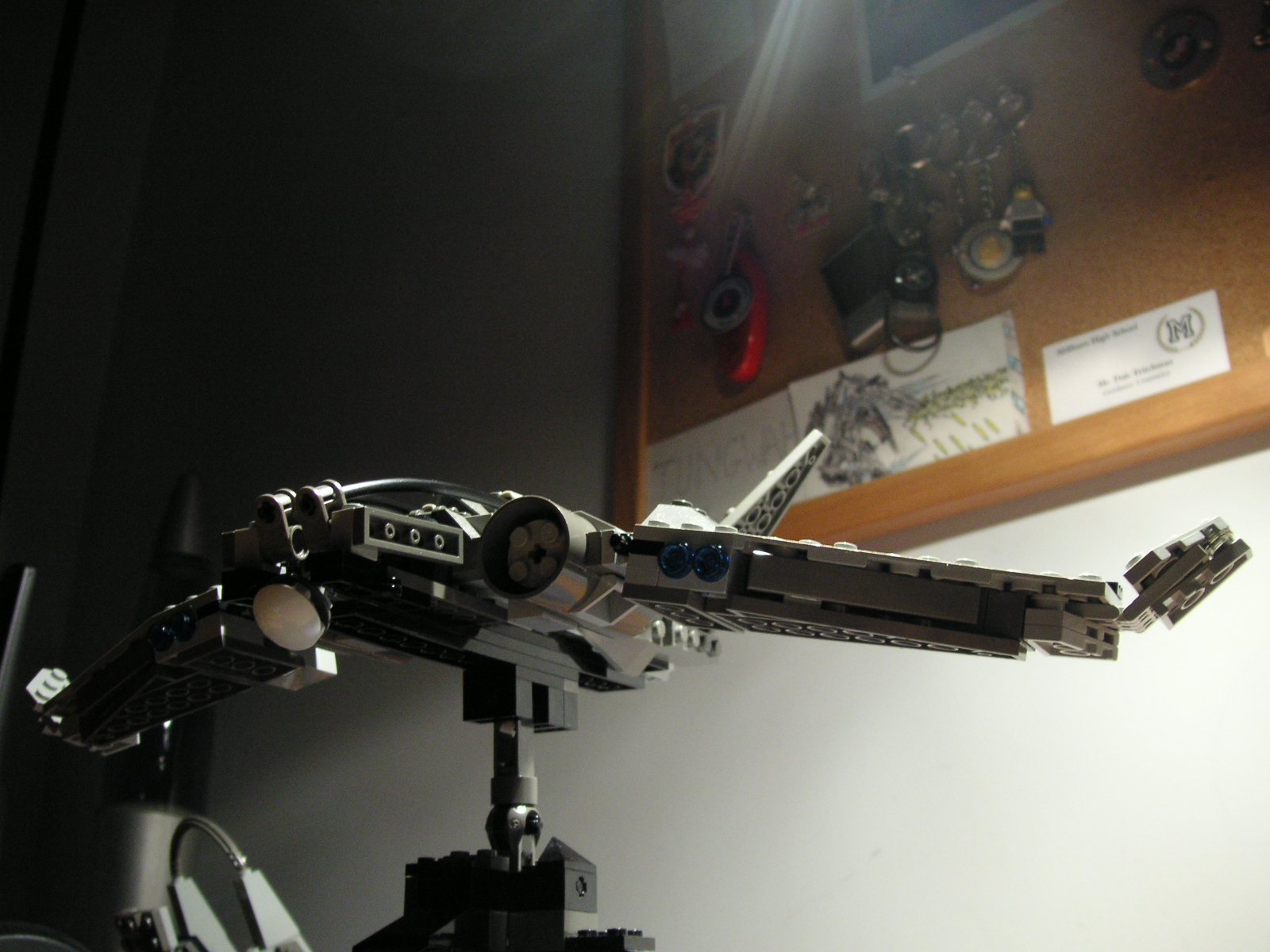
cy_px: 476
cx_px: 635
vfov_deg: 38.7
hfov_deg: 50.1
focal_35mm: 37
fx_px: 1357
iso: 100
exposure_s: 1/10
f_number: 2.8
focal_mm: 6.1
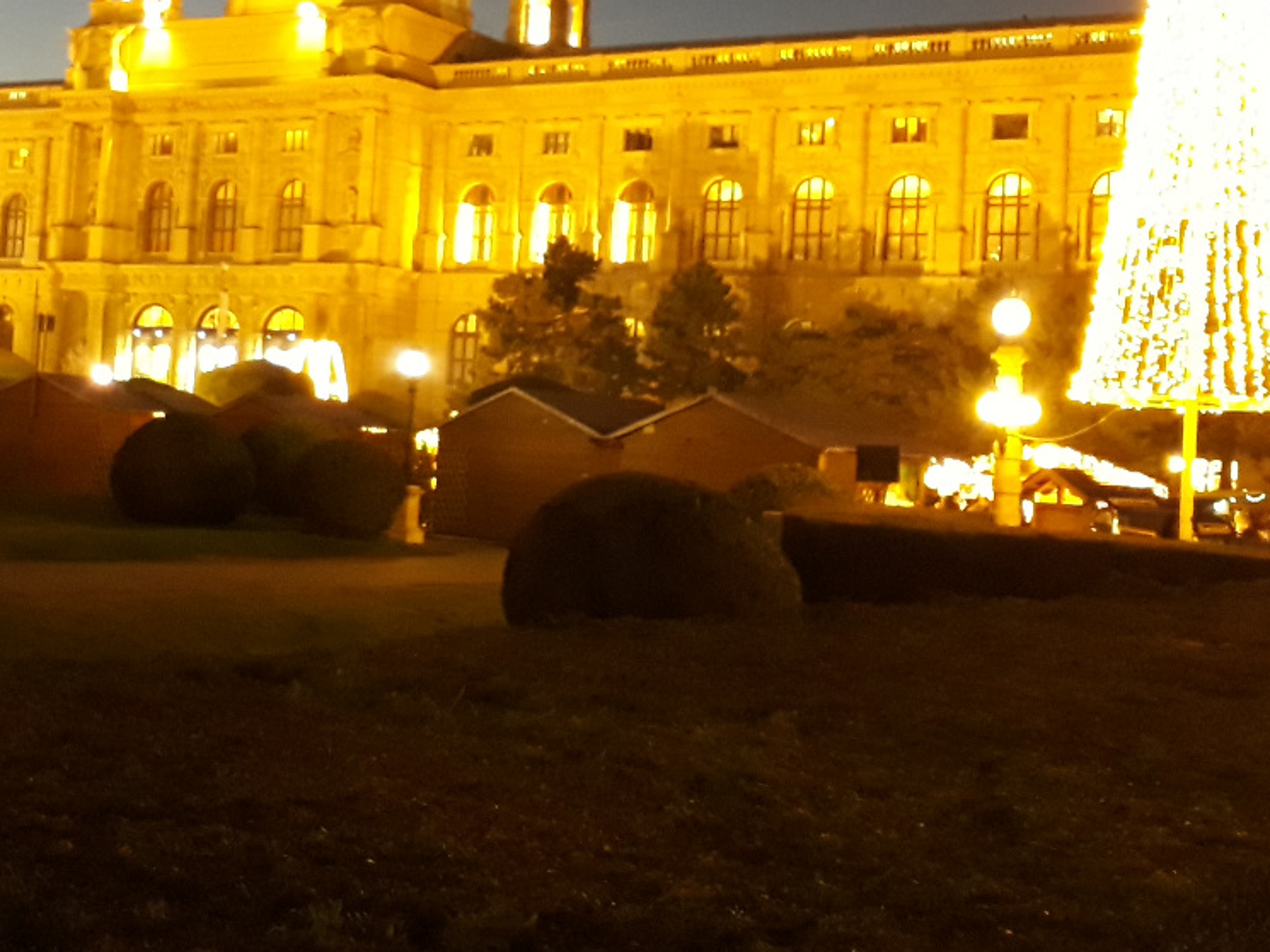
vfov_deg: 25.0
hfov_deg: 32.5
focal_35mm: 58
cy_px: 276
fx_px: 2128
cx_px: 293
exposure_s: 1/10
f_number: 1.9
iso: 1000
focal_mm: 3.6
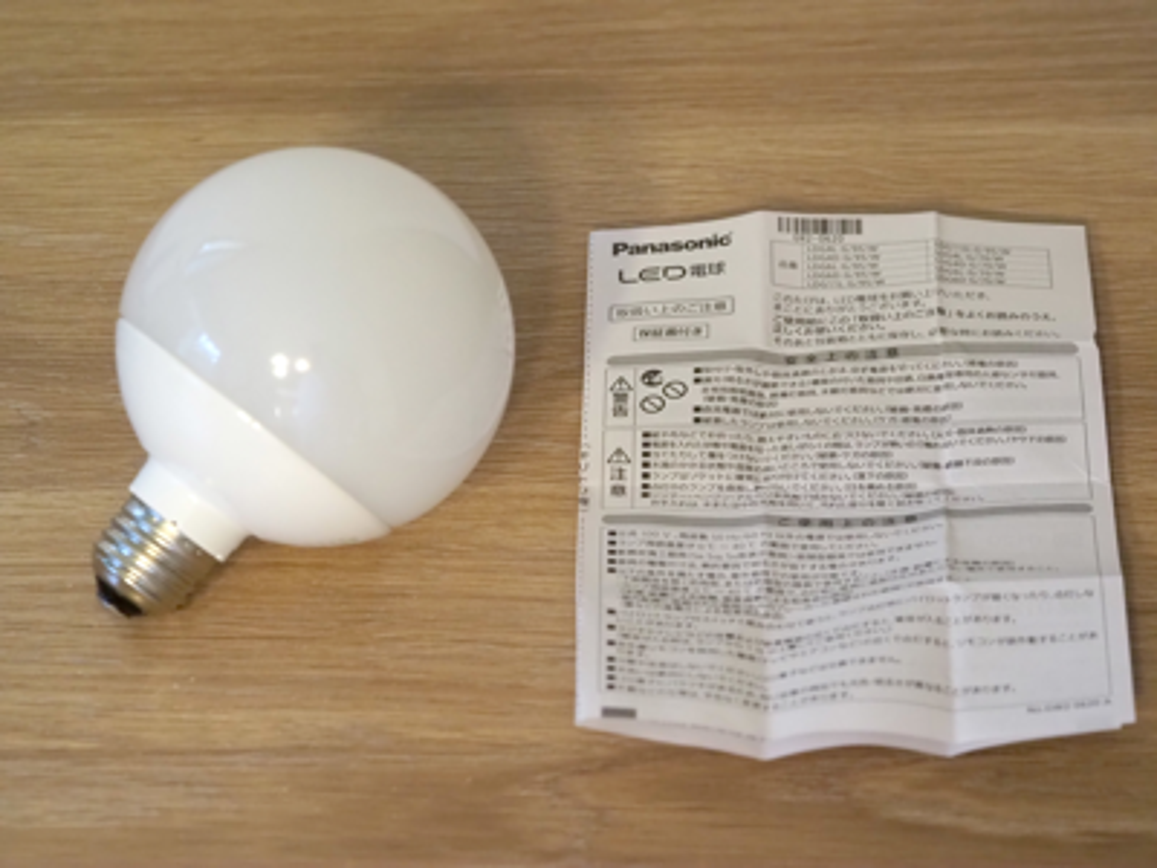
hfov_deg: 16.4
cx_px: 578
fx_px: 4011
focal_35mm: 120
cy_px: 434
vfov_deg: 12.3
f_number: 4
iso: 2500
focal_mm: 60
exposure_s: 1/160
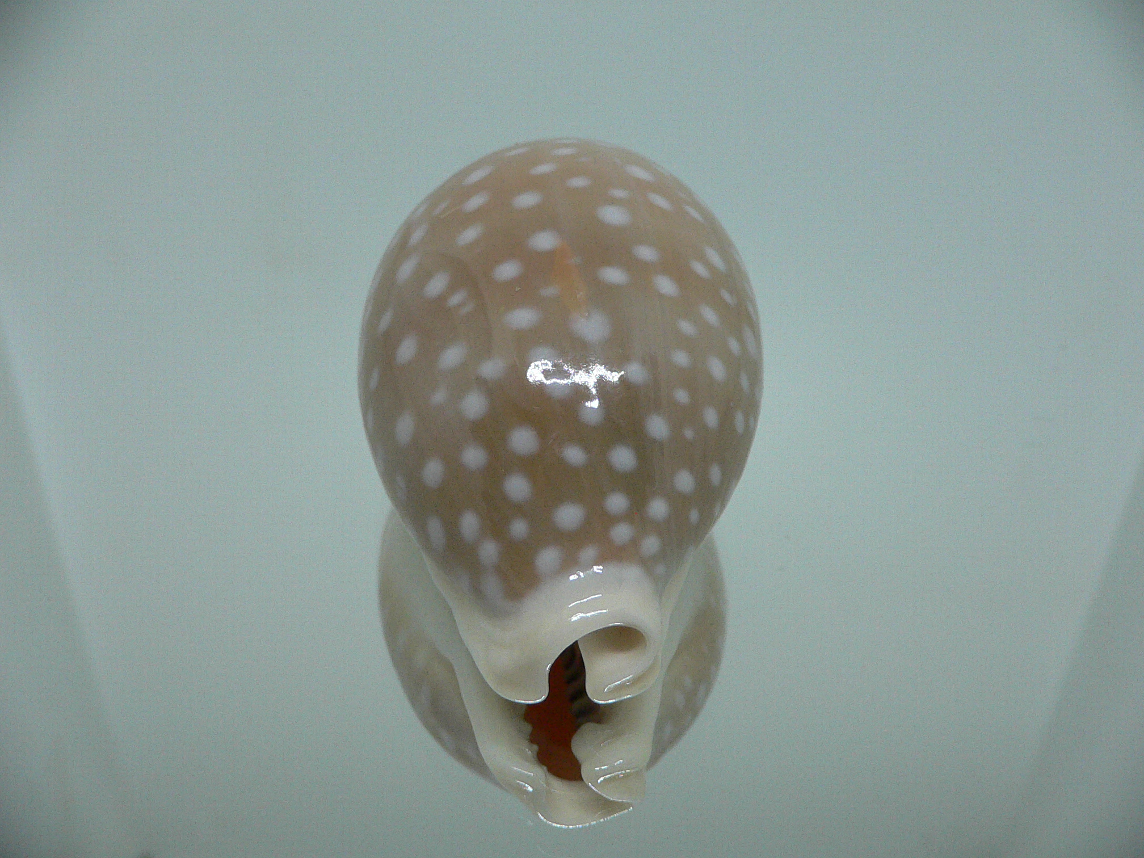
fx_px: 1157
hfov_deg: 52.6
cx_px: 572
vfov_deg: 40.7
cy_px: 429
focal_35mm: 35
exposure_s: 1/60
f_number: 2.8
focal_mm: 4.6
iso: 200
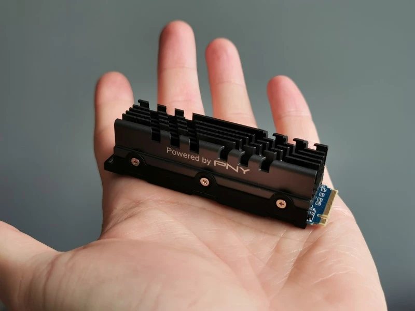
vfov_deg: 34.3
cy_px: 156
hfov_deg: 44.8
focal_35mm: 42
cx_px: 208
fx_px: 504
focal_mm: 5.56
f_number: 1.6
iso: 50
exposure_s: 1/122
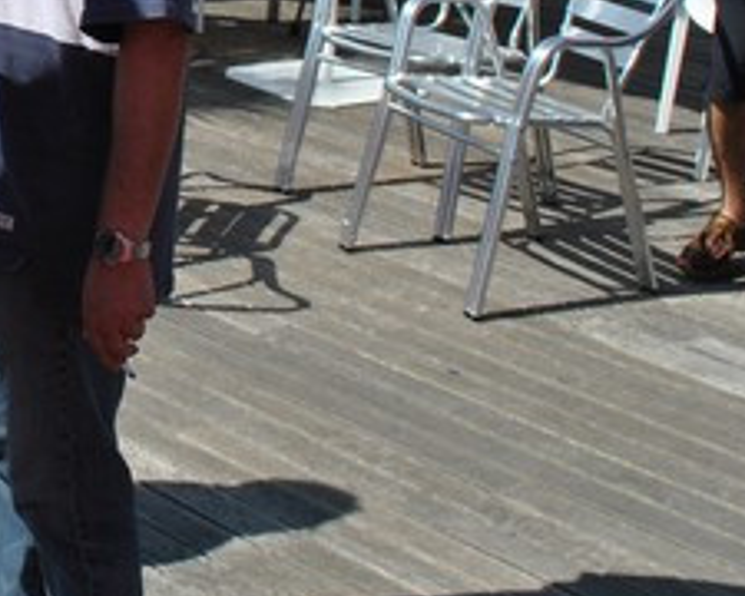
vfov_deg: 14.6
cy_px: -189
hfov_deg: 17.3
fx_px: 2227
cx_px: -331
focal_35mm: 101
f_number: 9
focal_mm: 18
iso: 100
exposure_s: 1/320
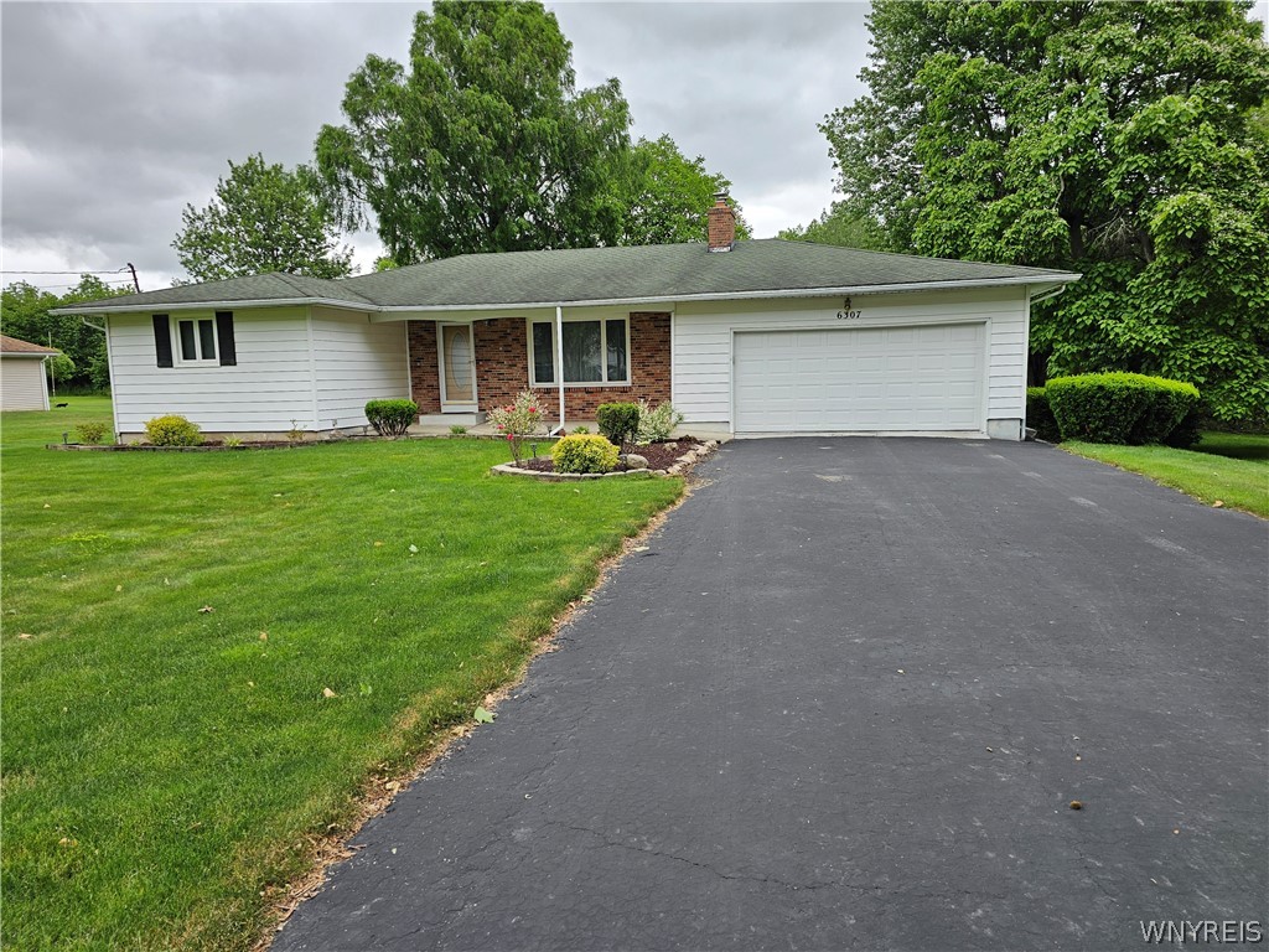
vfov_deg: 58.9
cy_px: 476
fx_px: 843
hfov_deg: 73.9
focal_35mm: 23
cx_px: 634
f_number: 1.7
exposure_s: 1/180
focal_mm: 6.3
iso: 12
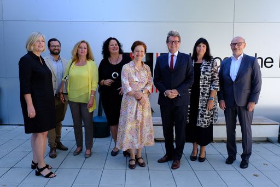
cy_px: 94
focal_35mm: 30
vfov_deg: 43.6
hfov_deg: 61.9
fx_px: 233
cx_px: 140
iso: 320
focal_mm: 20
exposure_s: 1/200
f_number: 5
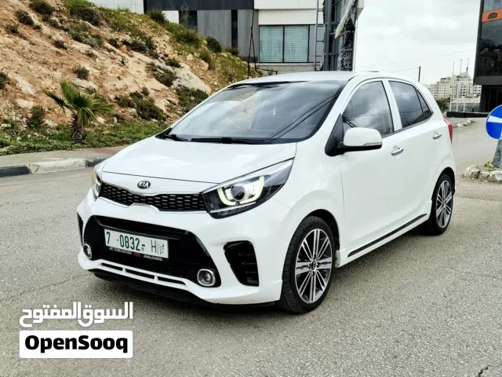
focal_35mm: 23
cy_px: 188
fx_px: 334
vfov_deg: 58.9
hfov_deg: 73.9
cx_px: 251
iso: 50
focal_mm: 5.54
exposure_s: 1/2500
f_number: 1.8
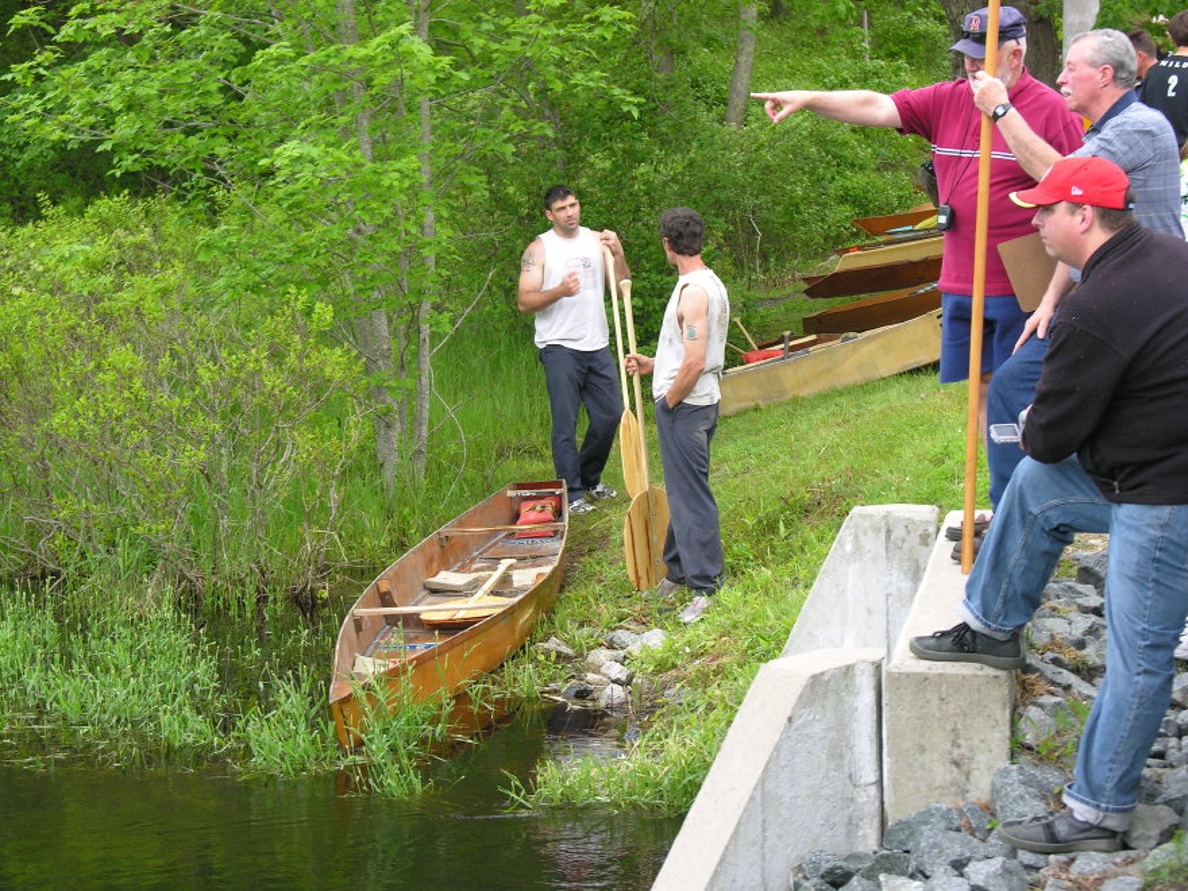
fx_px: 3226
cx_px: 594
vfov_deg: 15.7
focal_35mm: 94
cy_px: 446
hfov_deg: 20.9
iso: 50
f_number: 4
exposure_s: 1/66.1
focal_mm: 24
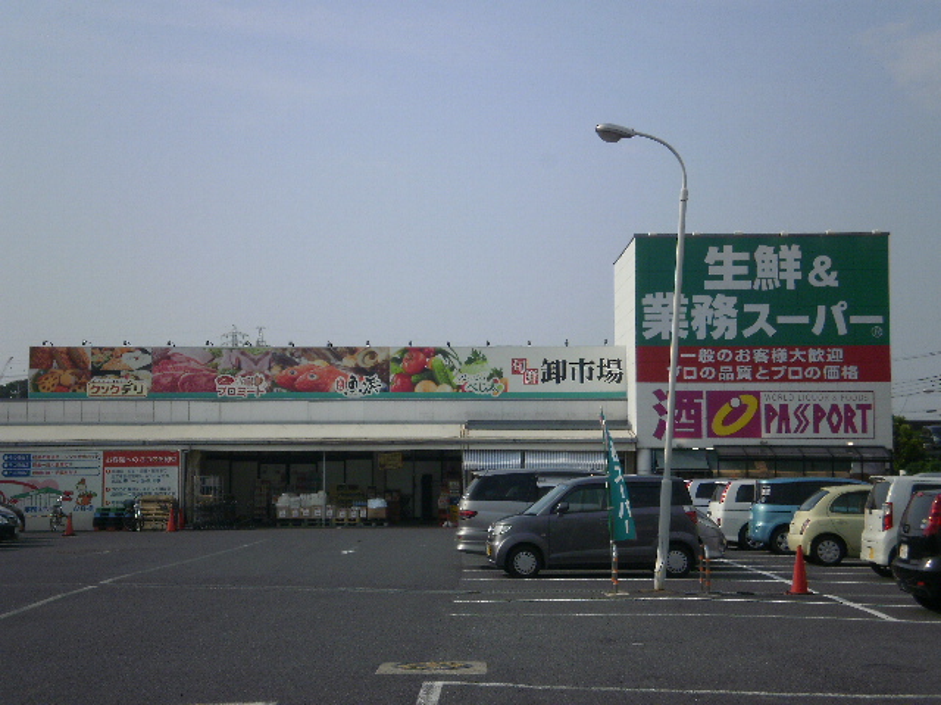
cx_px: 470
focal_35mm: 64
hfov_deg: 30.3
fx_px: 1740
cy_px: 352
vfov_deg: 22.9
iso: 100
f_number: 13
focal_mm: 11.3
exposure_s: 1/160
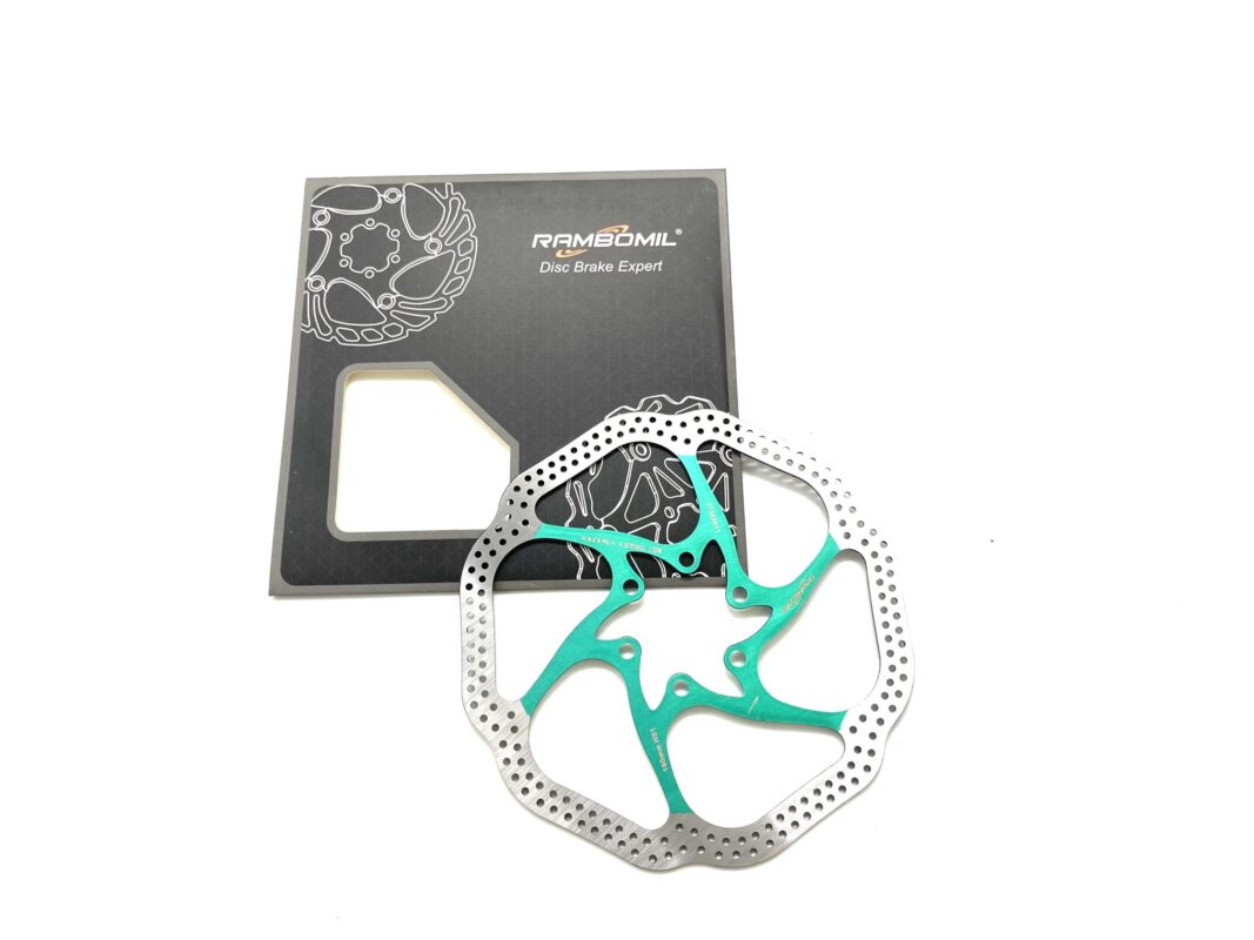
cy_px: 470
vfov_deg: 53.1
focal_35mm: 26
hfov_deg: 67.3
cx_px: 627
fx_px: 942
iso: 40
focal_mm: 5.1
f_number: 1.6
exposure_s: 1/121
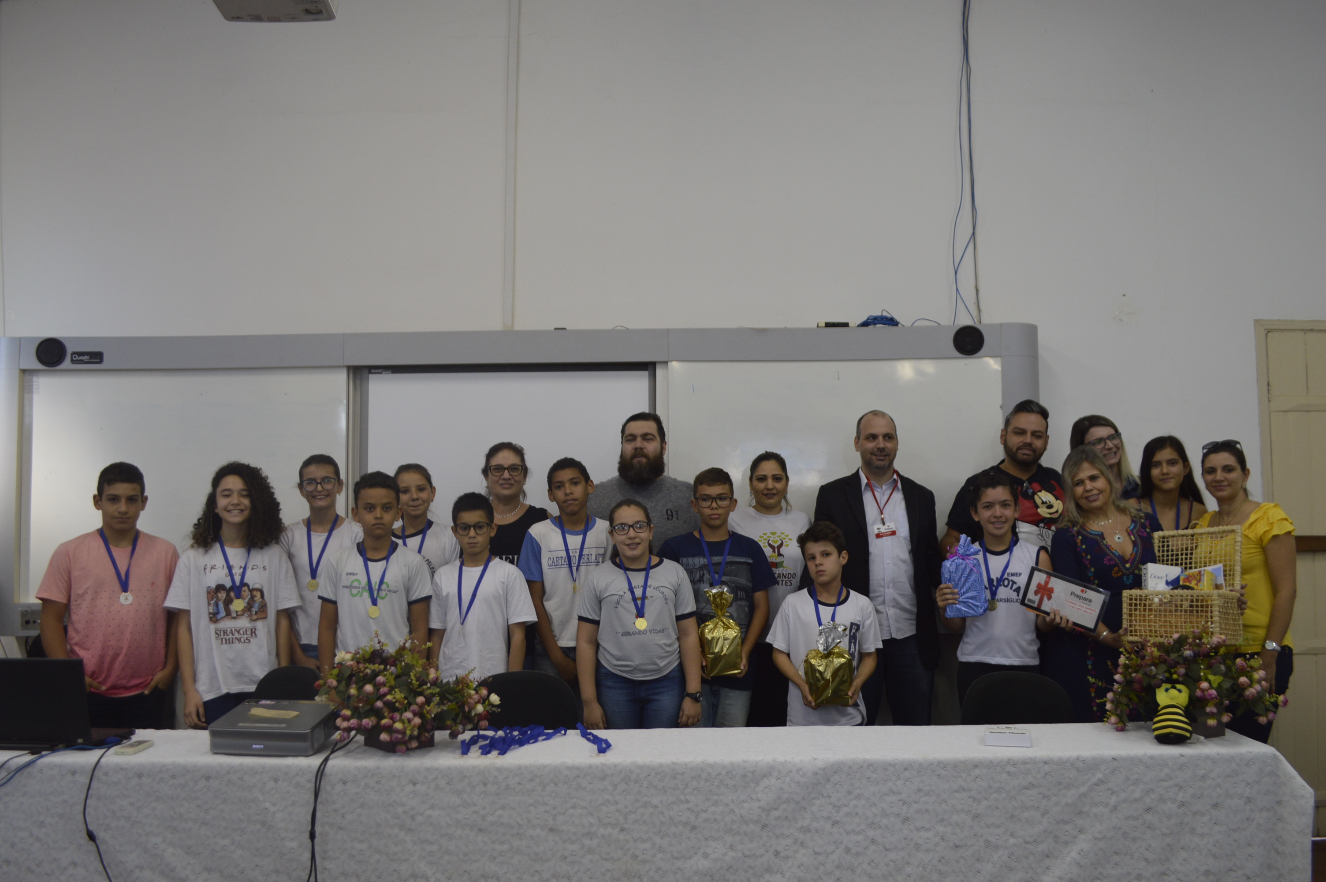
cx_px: 663
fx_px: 994
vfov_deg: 47.8
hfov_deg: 67.4
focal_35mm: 27
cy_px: 441
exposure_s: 1/50
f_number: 3.5
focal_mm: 18
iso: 400
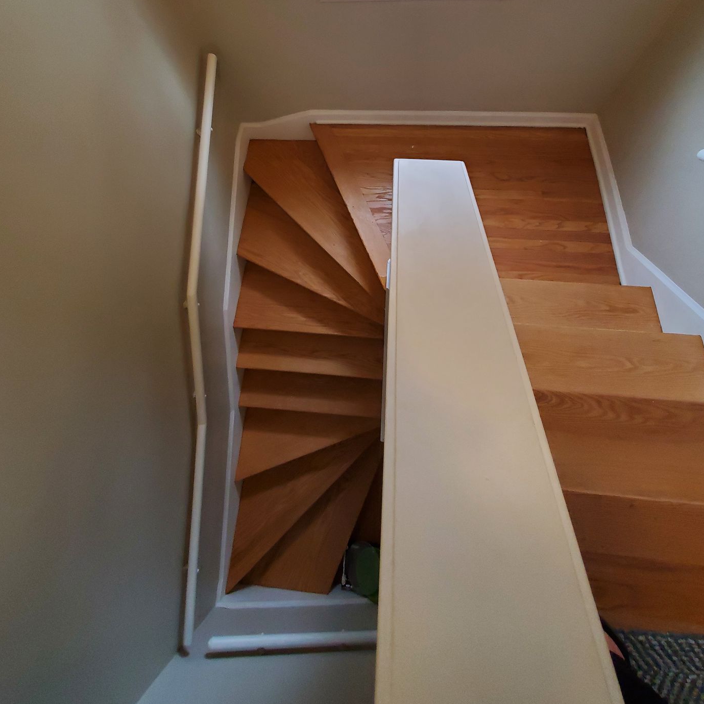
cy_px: 217
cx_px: 356
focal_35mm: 16
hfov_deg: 87.4
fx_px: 368
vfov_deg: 83.4
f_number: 2.2
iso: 320
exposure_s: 1/60
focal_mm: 1.8
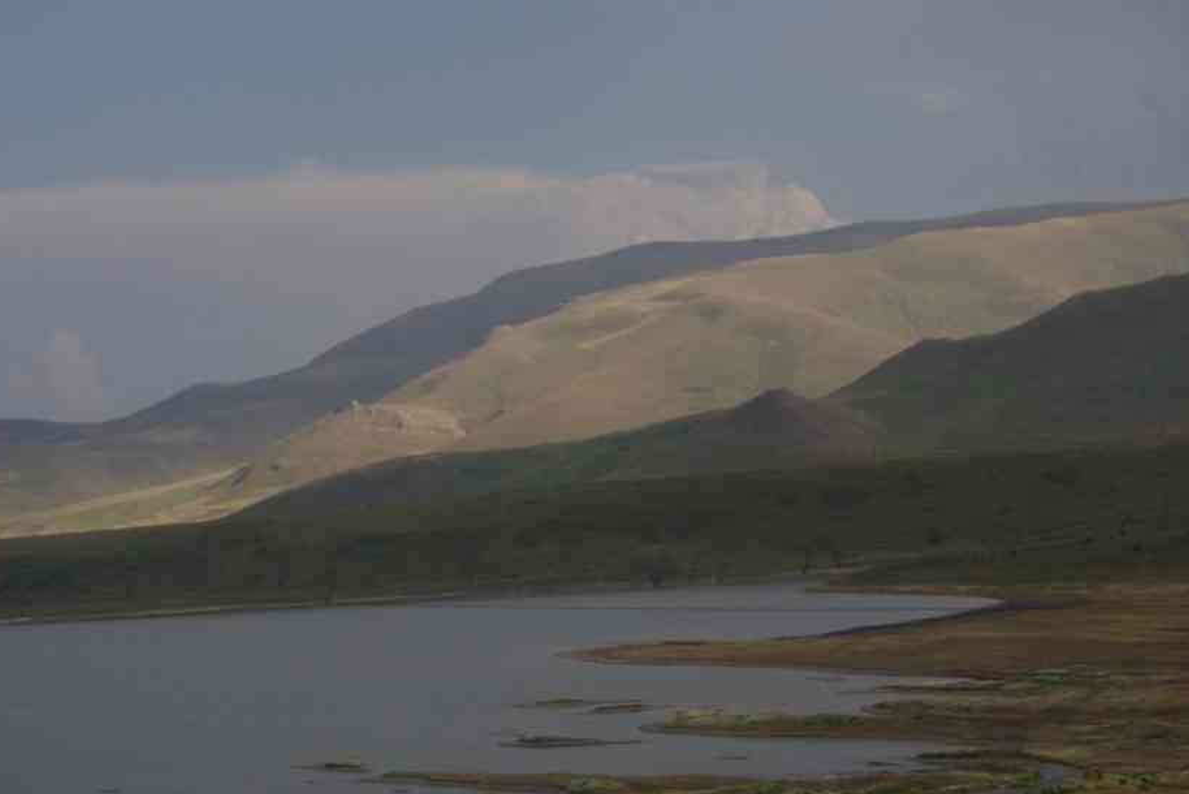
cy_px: 441
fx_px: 3535
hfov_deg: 19.1
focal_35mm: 107
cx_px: 553
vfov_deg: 12.8
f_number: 4.5
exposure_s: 1/800
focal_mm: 57.5
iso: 1600
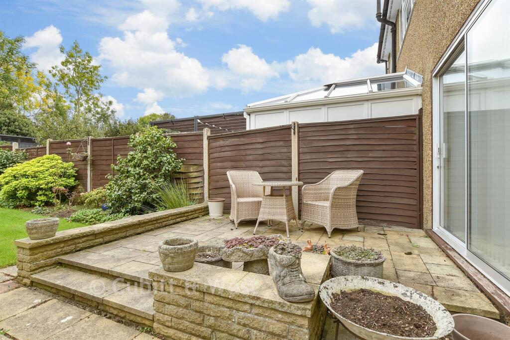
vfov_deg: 70.5
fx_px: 241
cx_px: 255
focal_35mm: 17
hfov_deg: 93.3
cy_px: 170
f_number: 8
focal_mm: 11.5
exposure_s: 1/40
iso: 160
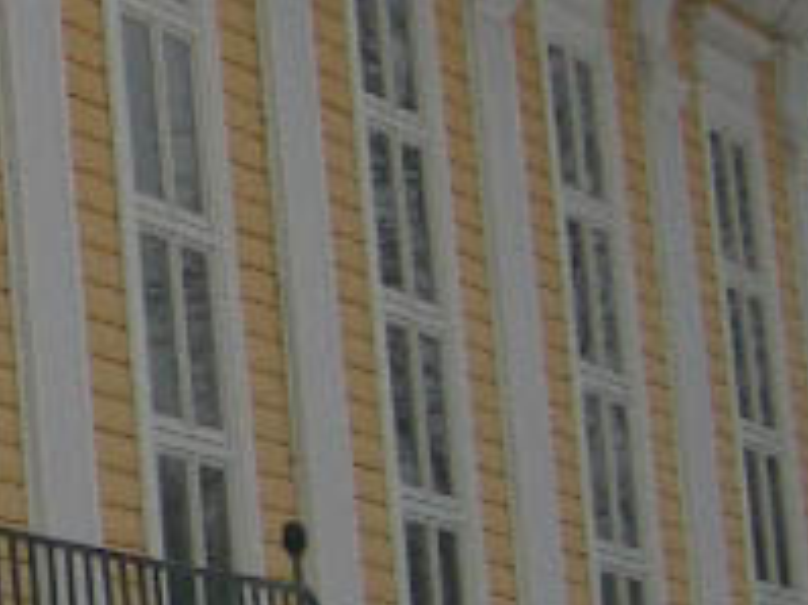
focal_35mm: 211
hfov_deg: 9.0
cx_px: -654
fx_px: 4922
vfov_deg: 7.0
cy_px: -69
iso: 50
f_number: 2.8
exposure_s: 1/400
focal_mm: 6.8
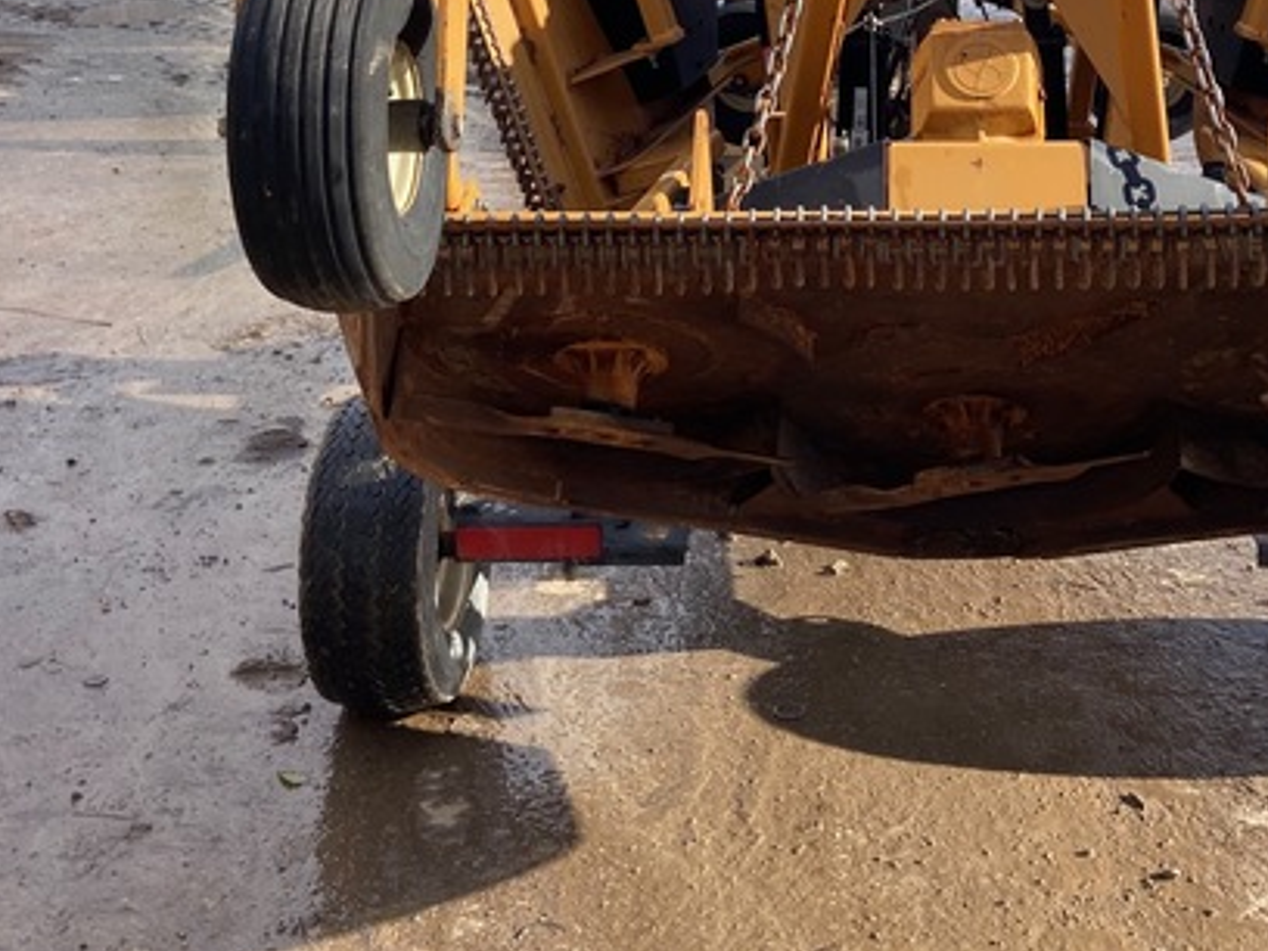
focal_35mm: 51
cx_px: 870
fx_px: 1868
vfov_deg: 27.7
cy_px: 137
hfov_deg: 37.0
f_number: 1.8
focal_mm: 4.25
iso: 32
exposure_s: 1/1464
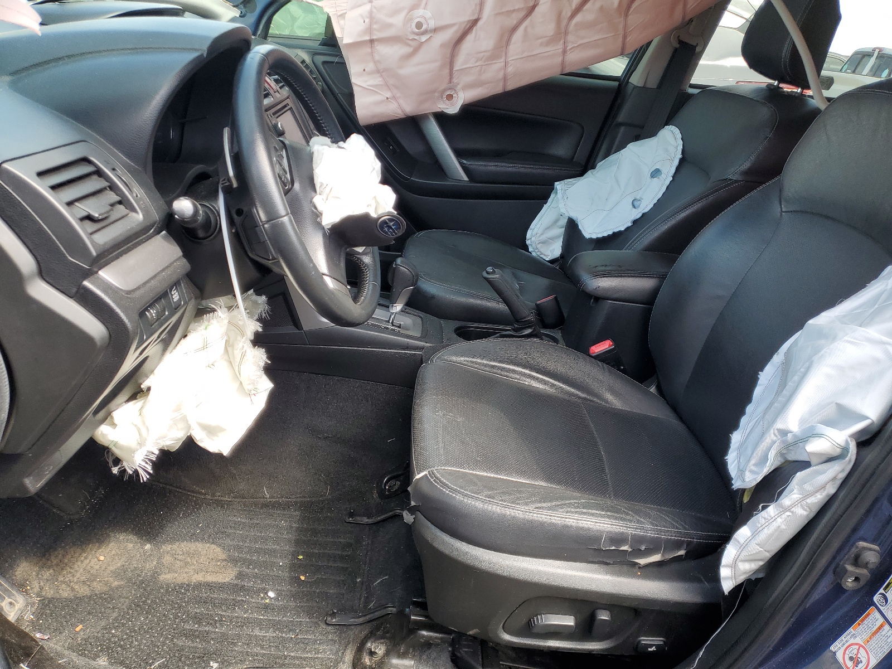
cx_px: 446
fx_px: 670
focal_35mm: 26
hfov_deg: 67.3
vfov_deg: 53.1
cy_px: 334
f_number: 1.5
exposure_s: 1/233
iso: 50
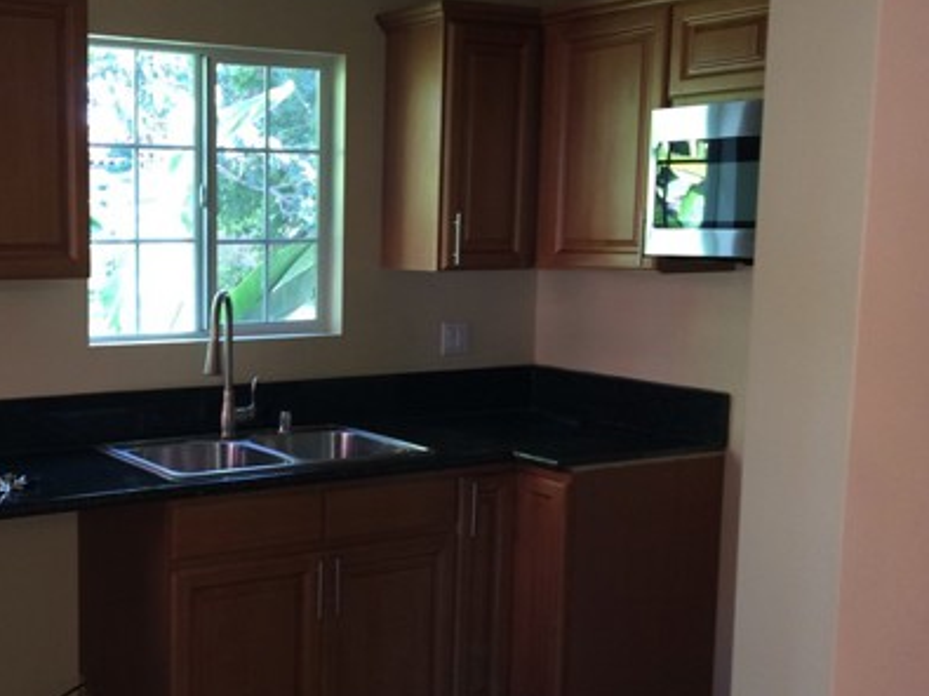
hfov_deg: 39.6
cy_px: 383
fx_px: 1261
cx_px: 256
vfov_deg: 30.8
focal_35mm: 47
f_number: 2.2
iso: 80
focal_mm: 4.15
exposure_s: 1/30
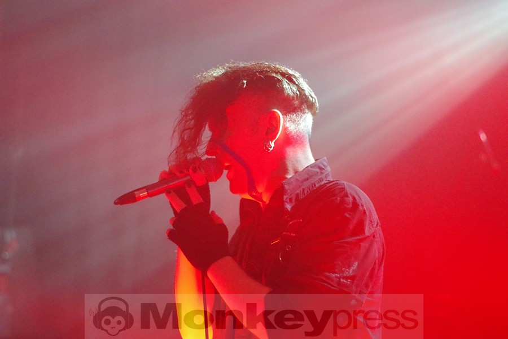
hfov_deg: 27.0
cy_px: 170
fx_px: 1058
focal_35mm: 75
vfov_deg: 18.2
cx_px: 254
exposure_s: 1/200
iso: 6400
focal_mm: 50
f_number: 2
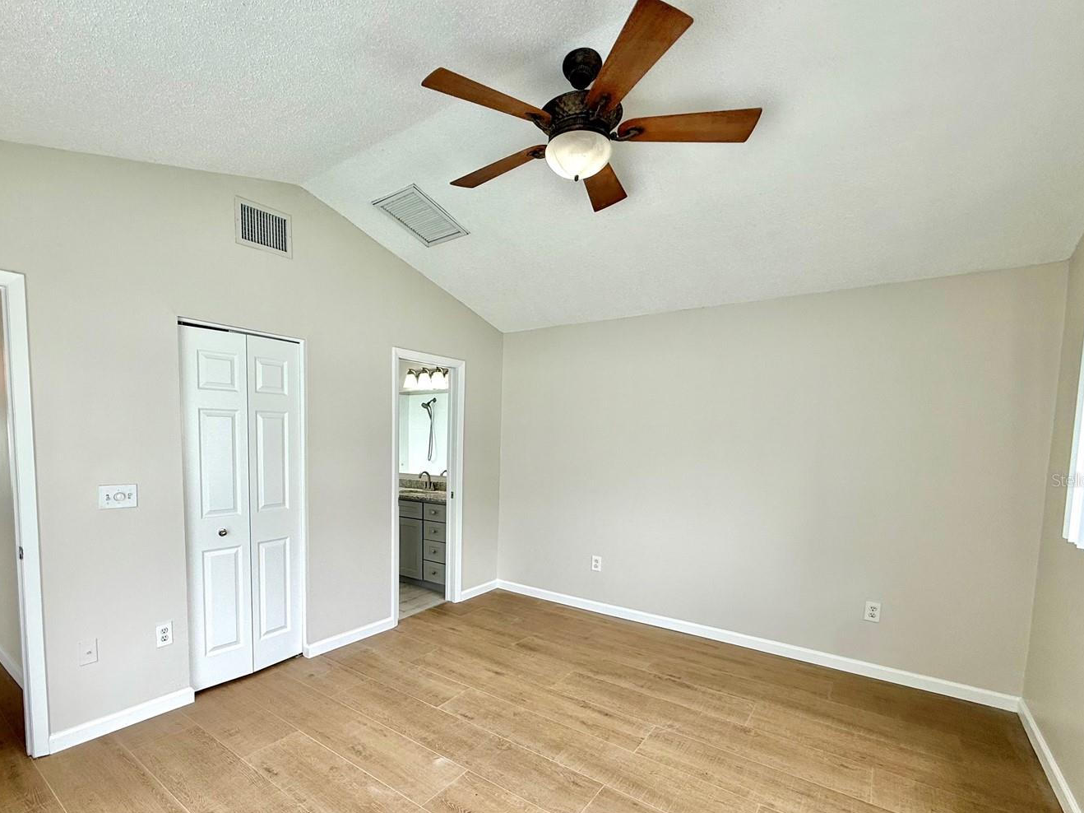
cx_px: 471
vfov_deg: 74.1
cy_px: 480
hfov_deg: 90.5
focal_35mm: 17
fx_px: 532
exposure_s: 1/179
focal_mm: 2.22
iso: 64
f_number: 2.2
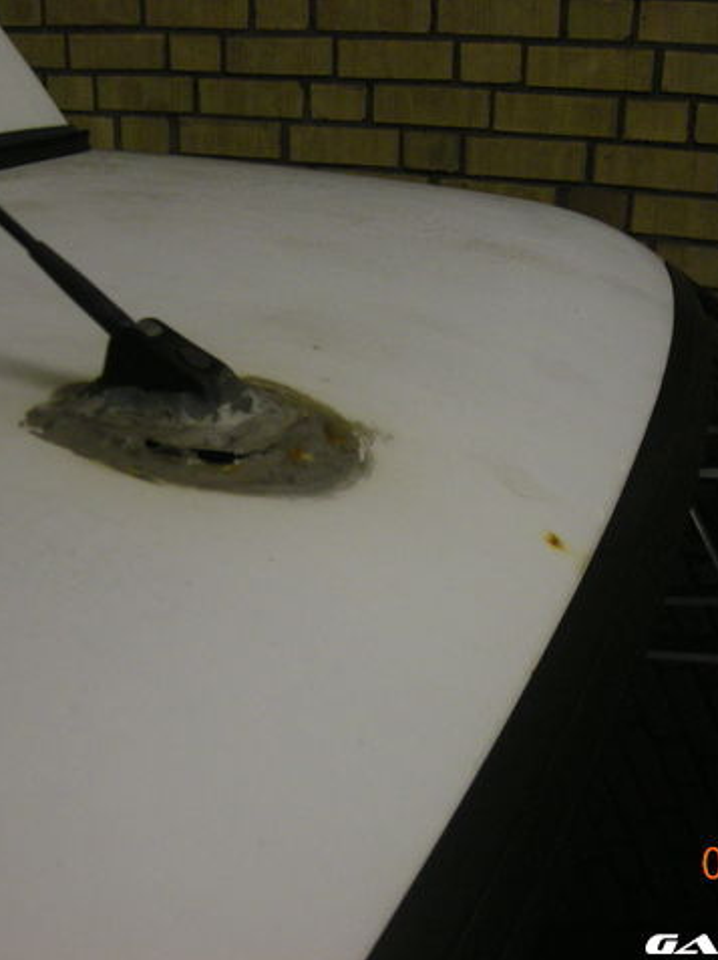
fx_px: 1302
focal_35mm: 47
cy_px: 481
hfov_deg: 30.8
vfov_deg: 40.5
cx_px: 346
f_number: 2.8
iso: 166
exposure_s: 1/62.7
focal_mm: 5.7
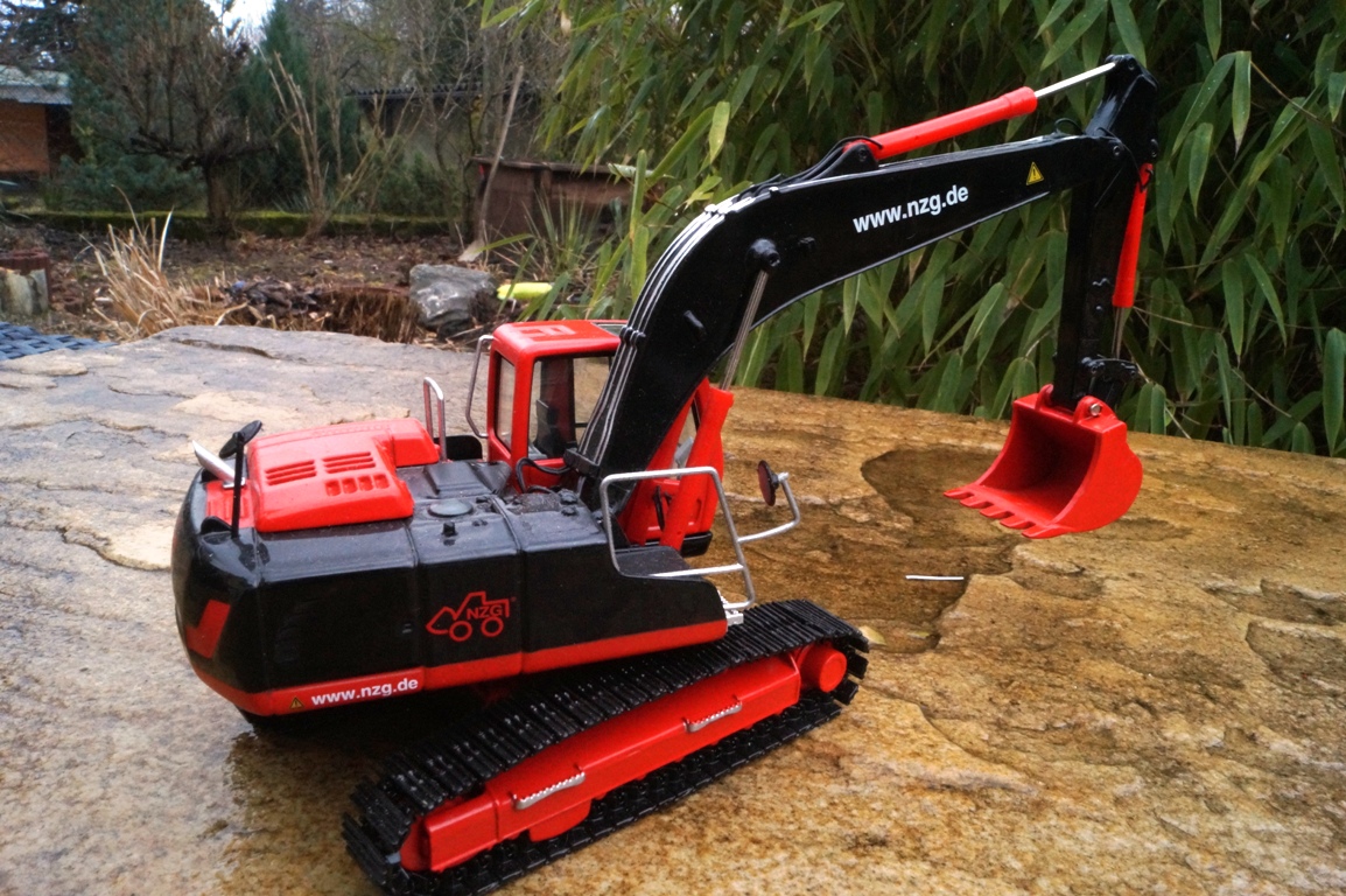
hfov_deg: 67.4
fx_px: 1009
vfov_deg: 47.9
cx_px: 673
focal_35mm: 27
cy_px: 448
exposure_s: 1/60
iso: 1600
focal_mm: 18
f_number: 22
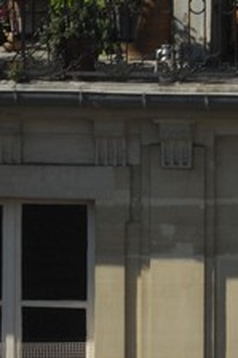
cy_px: -882
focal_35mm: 2036
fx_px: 20220
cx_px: 367
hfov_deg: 0.7
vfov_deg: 1.0
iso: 100
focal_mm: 190
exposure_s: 1/250
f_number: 8.5
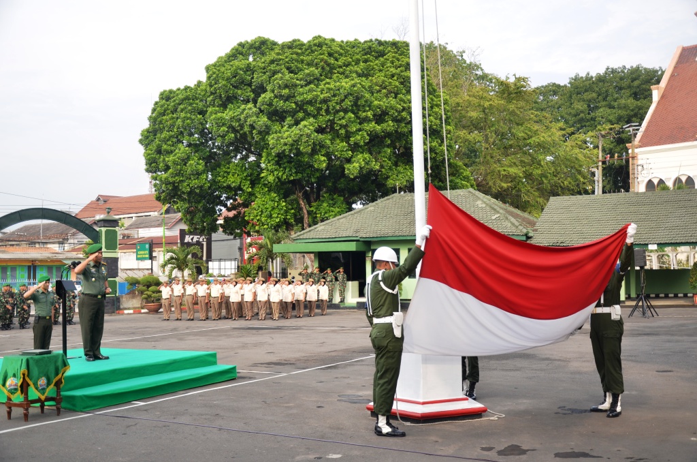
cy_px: 231
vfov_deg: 35.3
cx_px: 348
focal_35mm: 38
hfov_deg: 51.4
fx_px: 724
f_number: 4
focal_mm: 25
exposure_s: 1/160
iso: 100
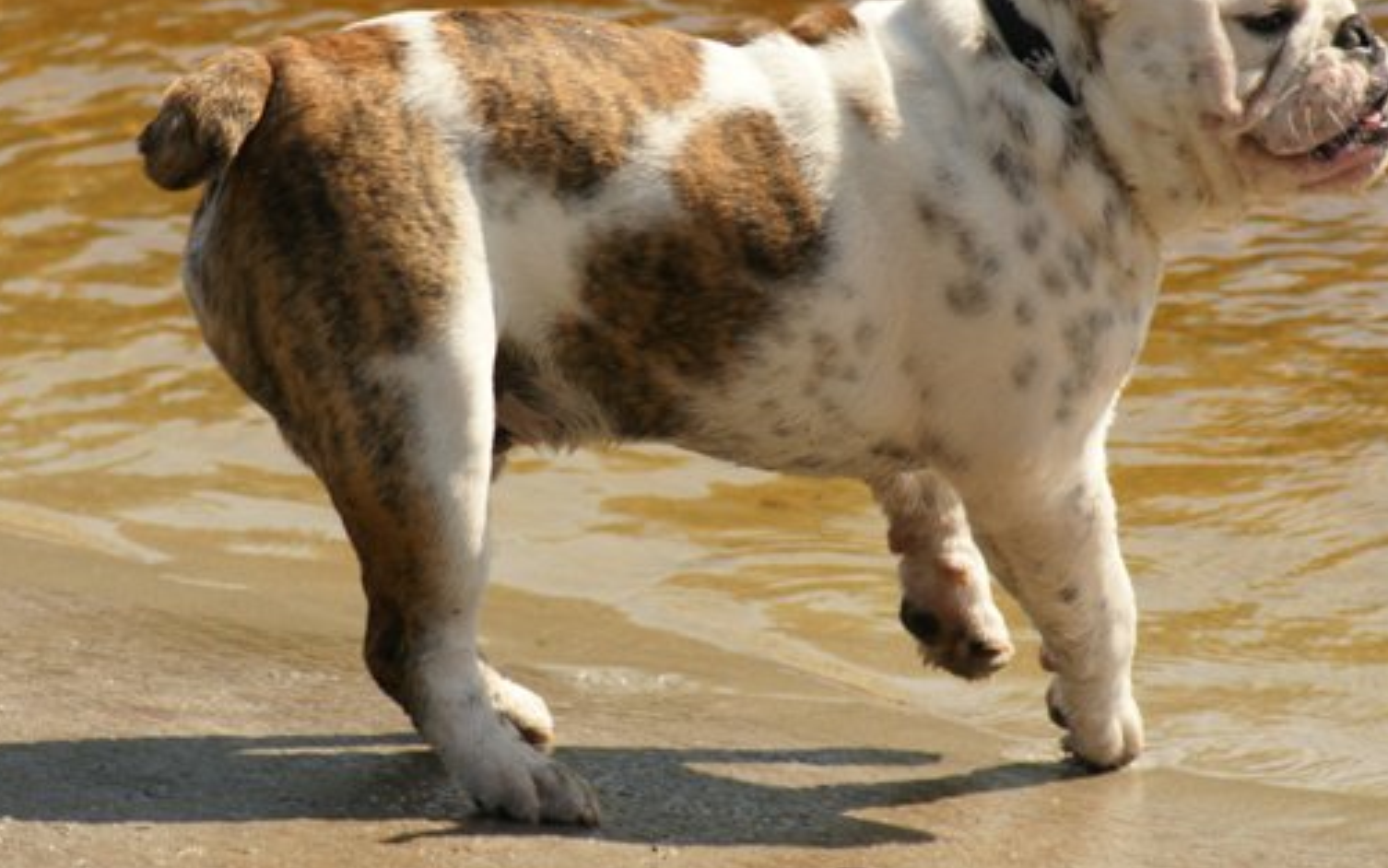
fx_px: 11948
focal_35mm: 316
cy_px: 299
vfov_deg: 4.2
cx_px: 688
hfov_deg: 6.6
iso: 200
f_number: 6.3
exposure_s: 1/500
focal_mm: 135
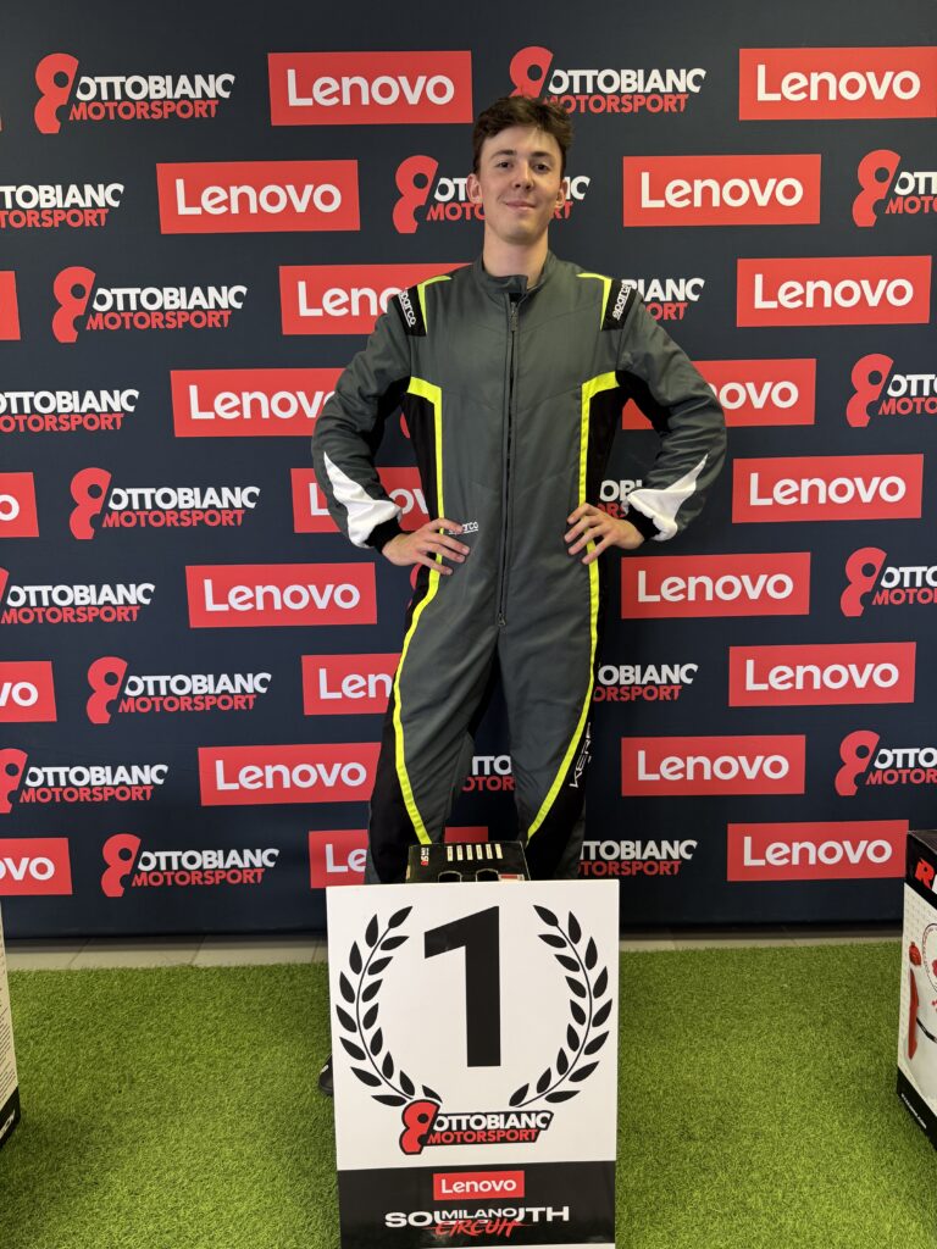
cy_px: 624
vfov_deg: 71.6
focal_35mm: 24
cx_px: 468
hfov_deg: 56.8
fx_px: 866
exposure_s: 1/50
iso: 200
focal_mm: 6.76
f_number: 1.78
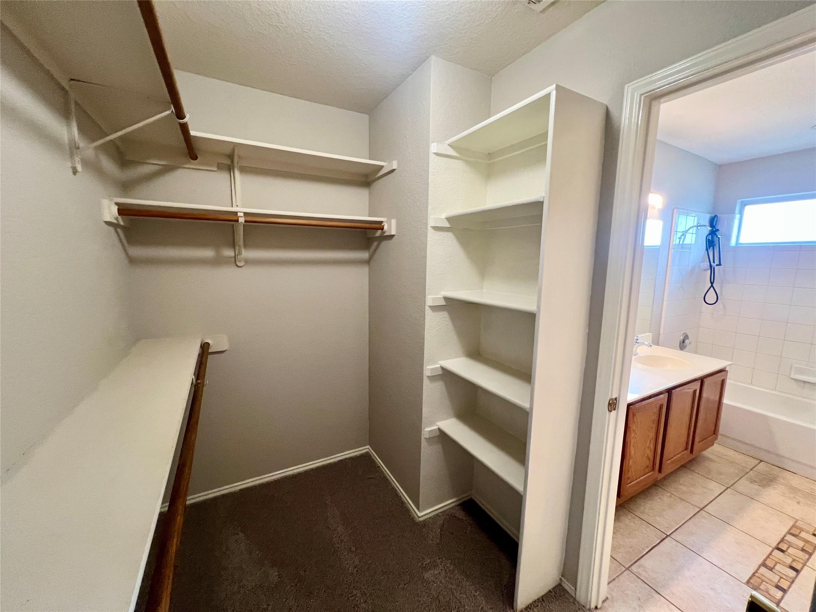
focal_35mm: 13
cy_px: 306
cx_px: 408
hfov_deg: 106.2
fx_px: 306
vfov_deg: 89.9
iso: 320
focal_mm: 1.57
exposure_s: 1/60
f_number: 1.8
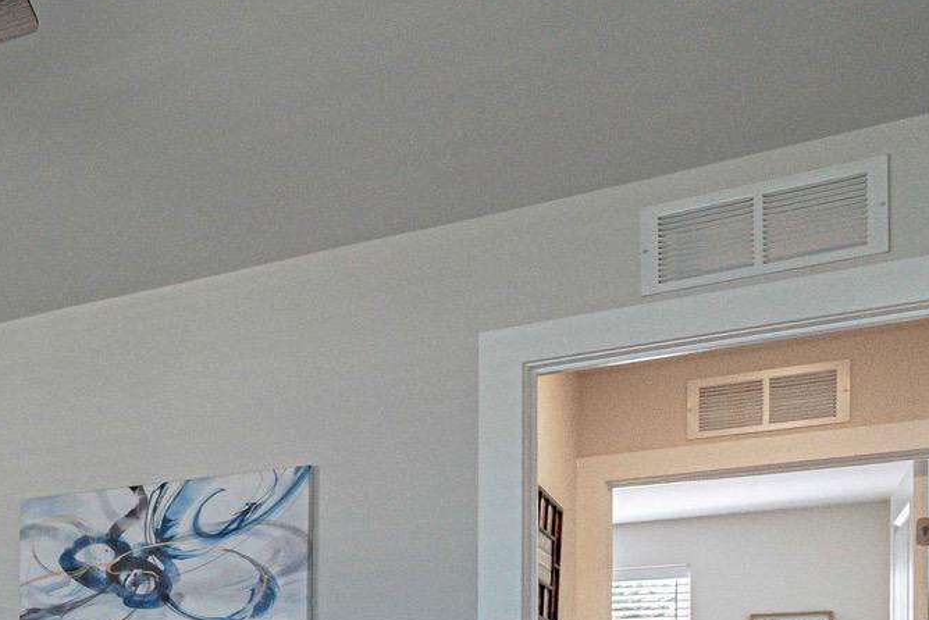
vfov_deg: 24.7
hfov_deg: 30.3
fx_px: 1265
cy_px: 756
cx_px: -328
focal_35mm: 49
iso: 1600
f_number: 4
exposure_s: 1/2500
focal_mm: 16
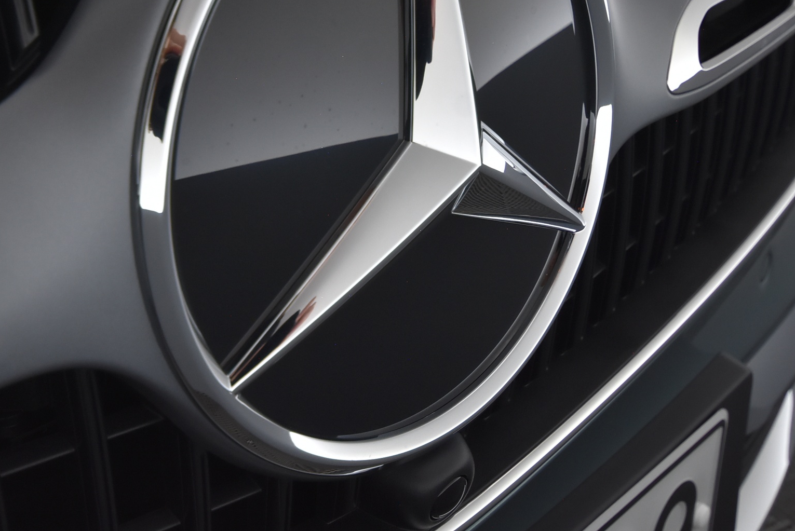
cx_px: 390
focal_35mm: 49
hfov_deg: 40.3
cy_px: 188
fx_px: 1083
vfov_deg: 27.4
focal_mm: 20
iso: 800
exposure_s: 1/60
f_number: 5.6
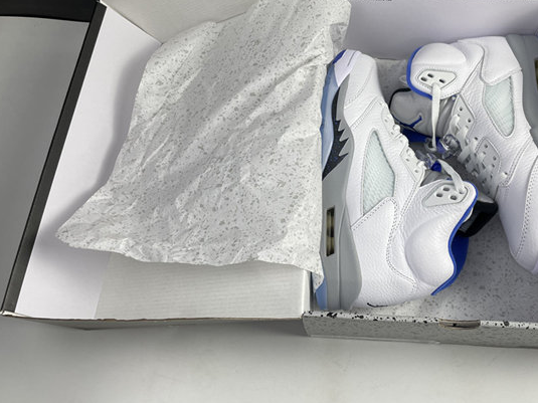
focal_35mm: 34
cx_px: 338
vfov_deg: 41.5
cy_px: 155
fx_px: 528
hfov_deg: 53.3
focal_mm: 4.2
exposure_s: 1/100
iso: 40
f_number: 1.6
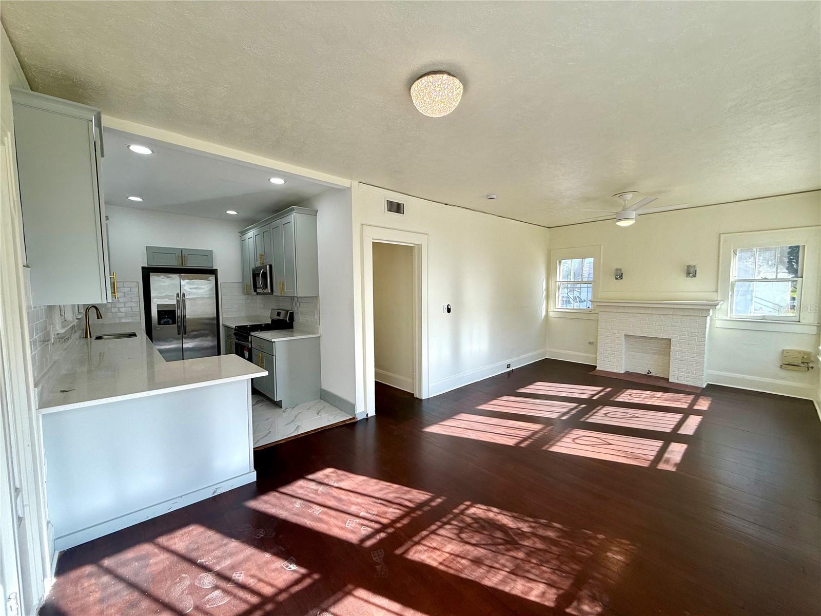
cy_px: 308
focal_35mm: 14
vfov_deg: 85.7
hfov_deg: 102.1
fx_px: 332
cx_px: 410
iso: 50
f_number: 2.2
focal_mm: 2.22
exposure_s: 1/181
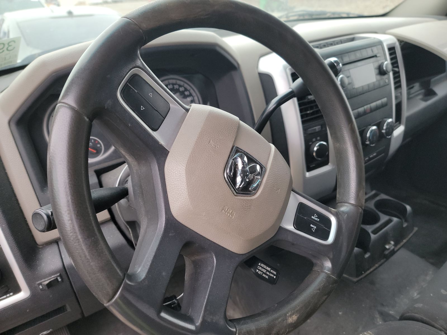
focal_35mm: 24
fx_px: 310
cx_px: 224
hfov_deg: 71.6
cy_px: 168
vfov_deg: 56.8
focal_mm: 6.7
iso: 496
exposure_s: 1/59
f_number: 1.8
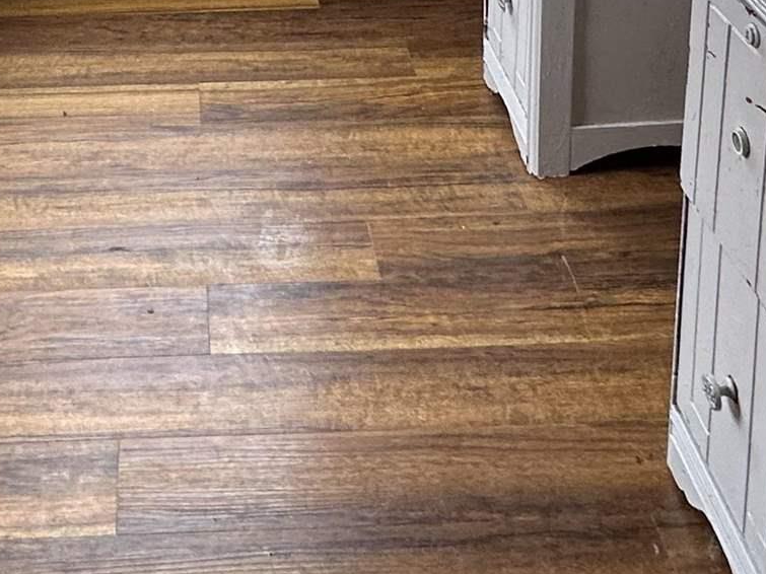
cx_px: 195
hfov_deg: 33.1
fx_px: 1261
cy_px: -399
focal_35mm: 57
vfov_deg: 20.1
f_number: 2.2
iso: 64
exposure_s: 1/120
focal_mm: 2.22
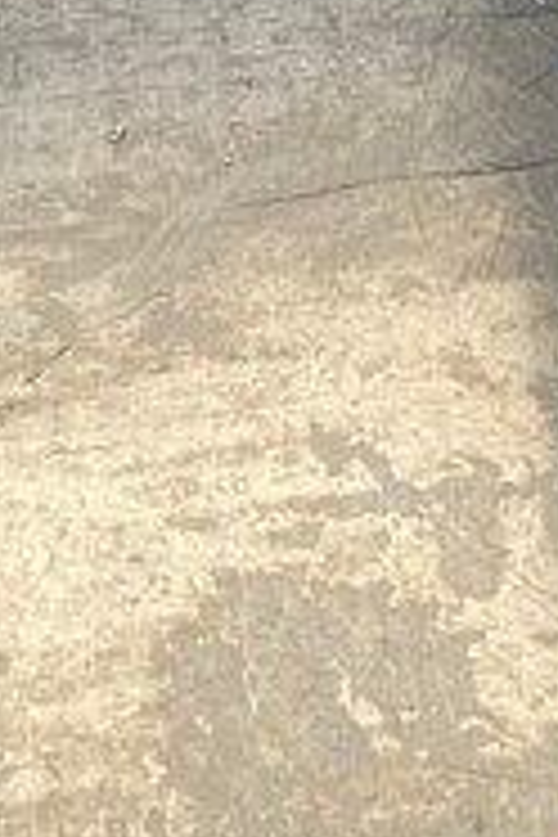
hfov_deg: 11.6
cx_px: 482
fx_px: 2743
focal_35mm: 118
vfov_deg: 14.4
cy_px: -835
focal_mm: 5.1
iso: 32
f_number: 1.6
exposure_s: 1/1078
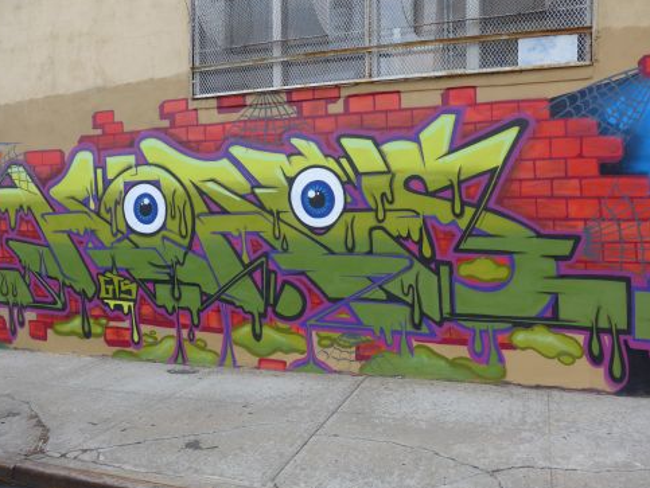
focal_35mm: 30
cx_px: 320
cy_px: 244
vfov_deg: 46.9
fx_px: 564
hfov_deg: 59.9
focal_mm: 6
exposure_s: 1/250
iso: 80
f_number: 2.8
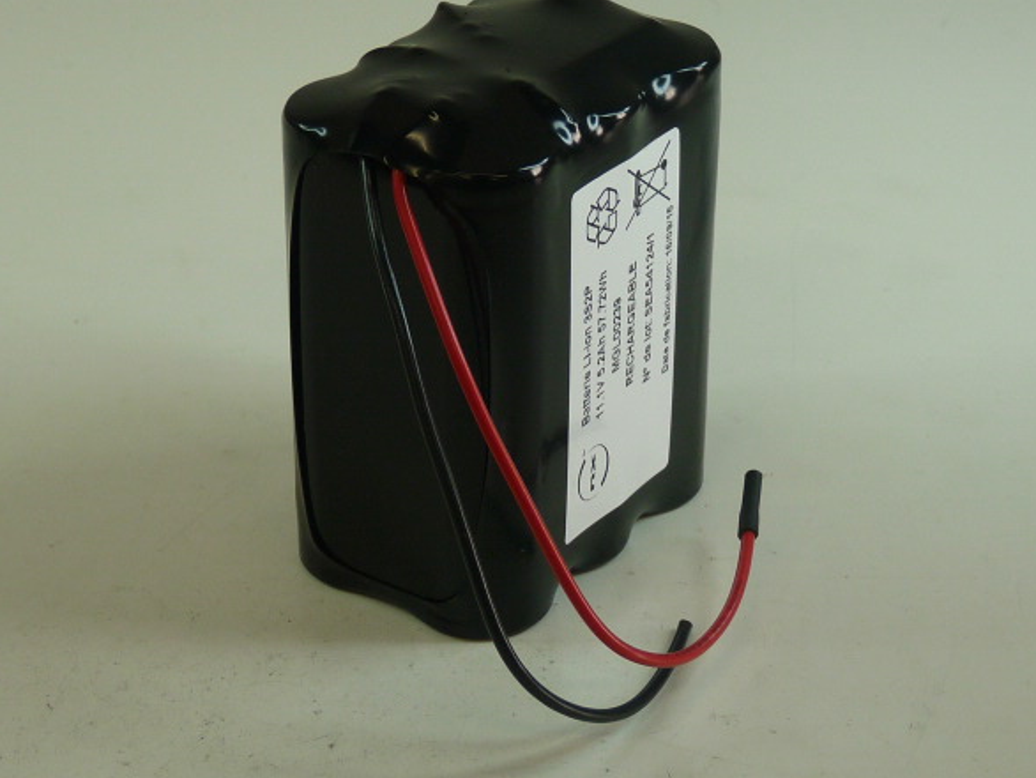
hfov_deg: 20.6
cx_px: 479
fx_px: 2844
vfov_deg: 15.6
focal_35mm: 95
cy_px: 368
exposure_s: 1/60
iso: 100
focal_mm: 8.7
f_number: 3.2
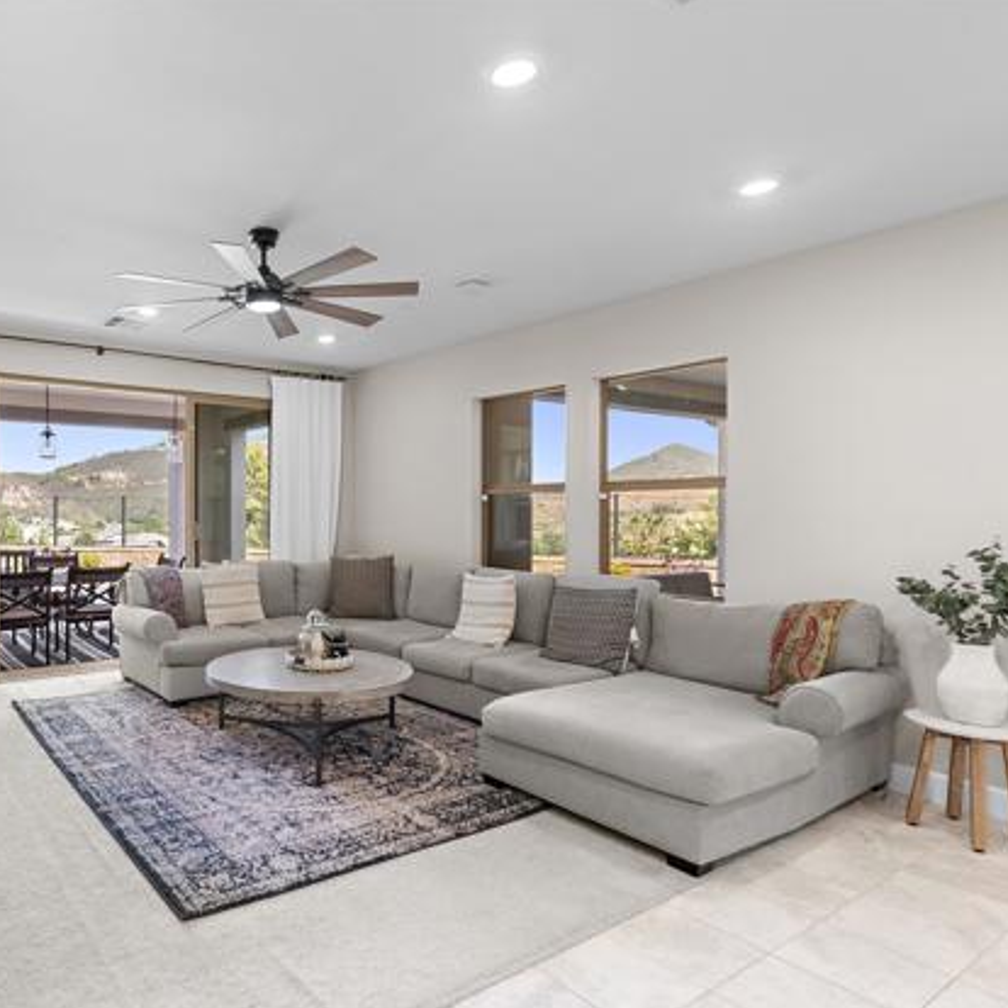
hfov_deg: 68.5
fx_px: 692
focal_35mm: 21
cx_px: 280
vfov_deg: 72.1
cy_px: 515
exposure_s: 1/250
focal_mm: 16
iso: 125
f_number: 7.1
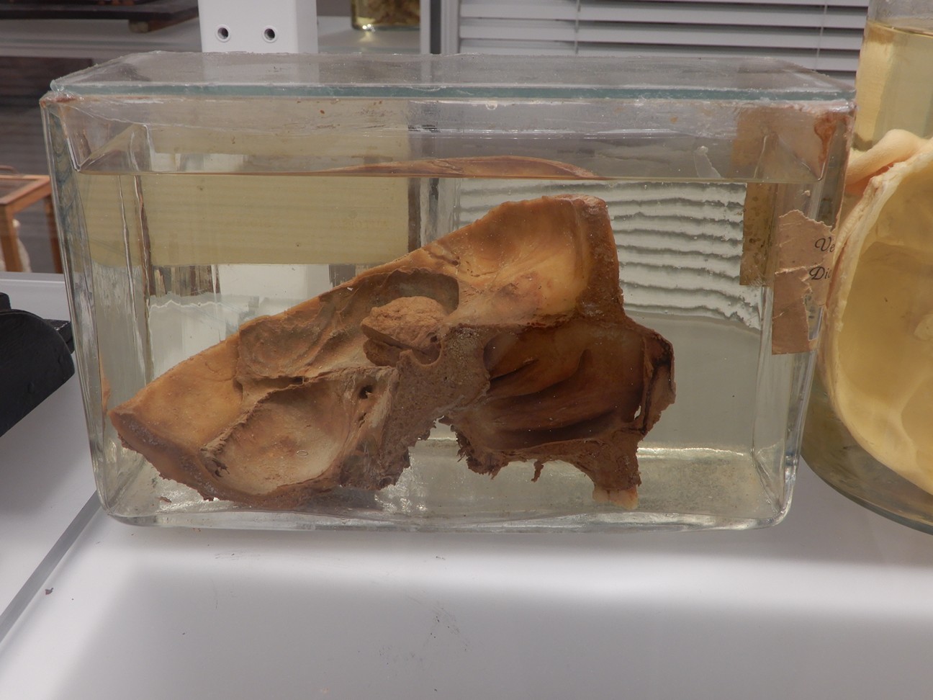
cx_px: 466
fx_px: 1024
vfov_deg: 37.7
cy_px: 350
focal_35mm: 38
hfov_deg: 49.0
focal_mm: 6.8
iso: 110
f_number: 4
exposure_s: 1/30
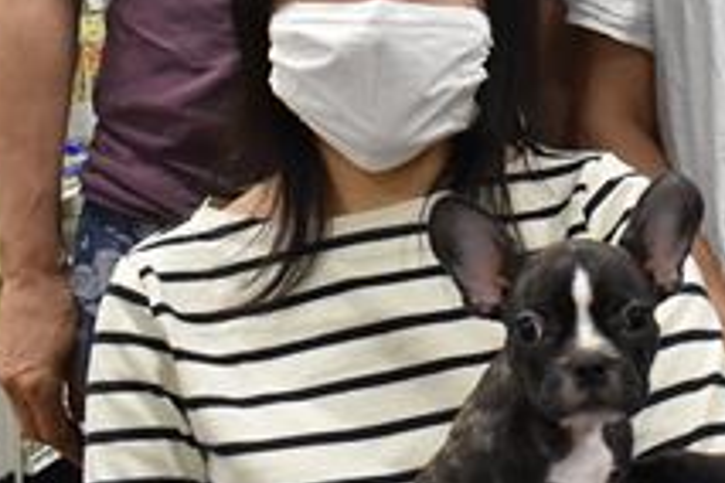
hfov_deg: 26.1
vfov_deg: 17.1
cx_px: 585
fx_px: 1530
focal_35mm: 76
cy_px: -112
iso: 1600
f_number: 5.6
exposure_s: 1/125
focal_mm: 18
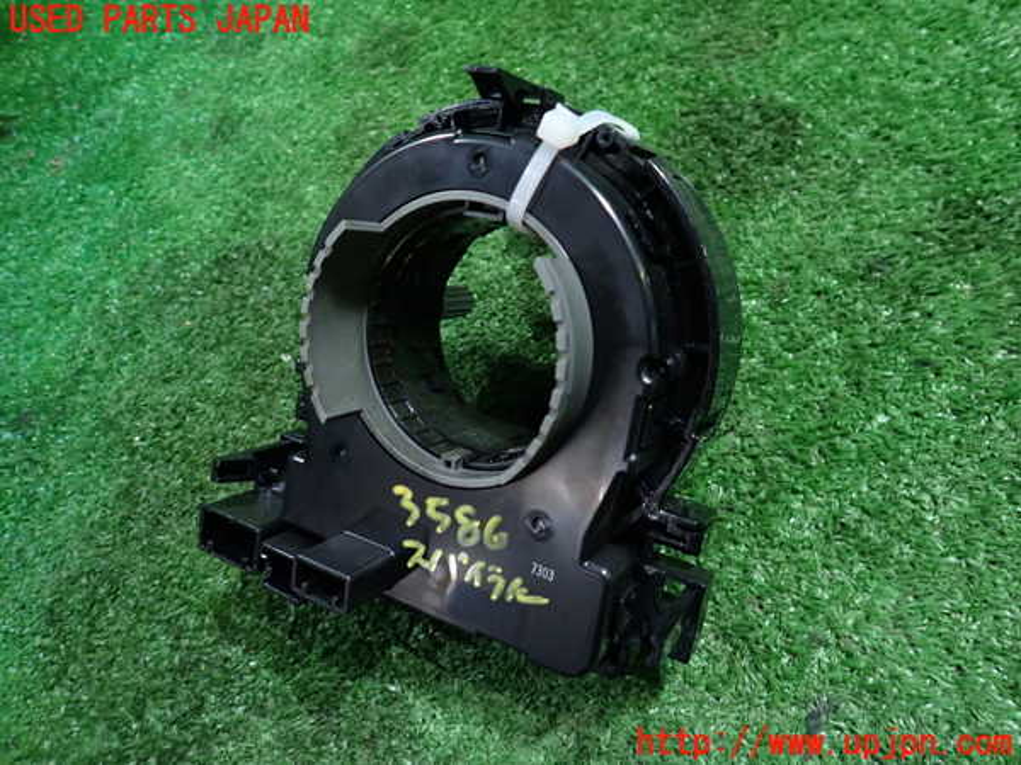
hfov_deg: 69.4
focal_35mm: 25
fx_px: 737
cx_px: 510
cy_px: 382
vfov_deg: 54.9
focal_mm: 4.5
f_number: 2
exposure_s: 1/30
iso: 250
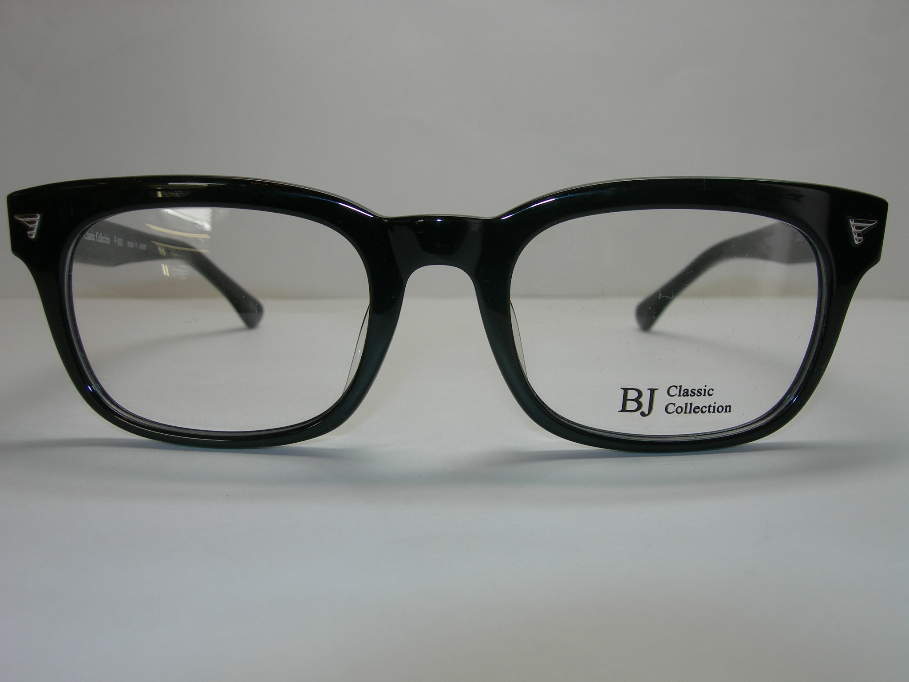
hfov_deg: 49.0
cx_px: 454
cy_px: 341
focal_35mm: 38
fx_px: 998
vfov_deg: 37.7
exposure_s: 1/30
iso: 50
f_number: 4.8
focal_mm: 7.8
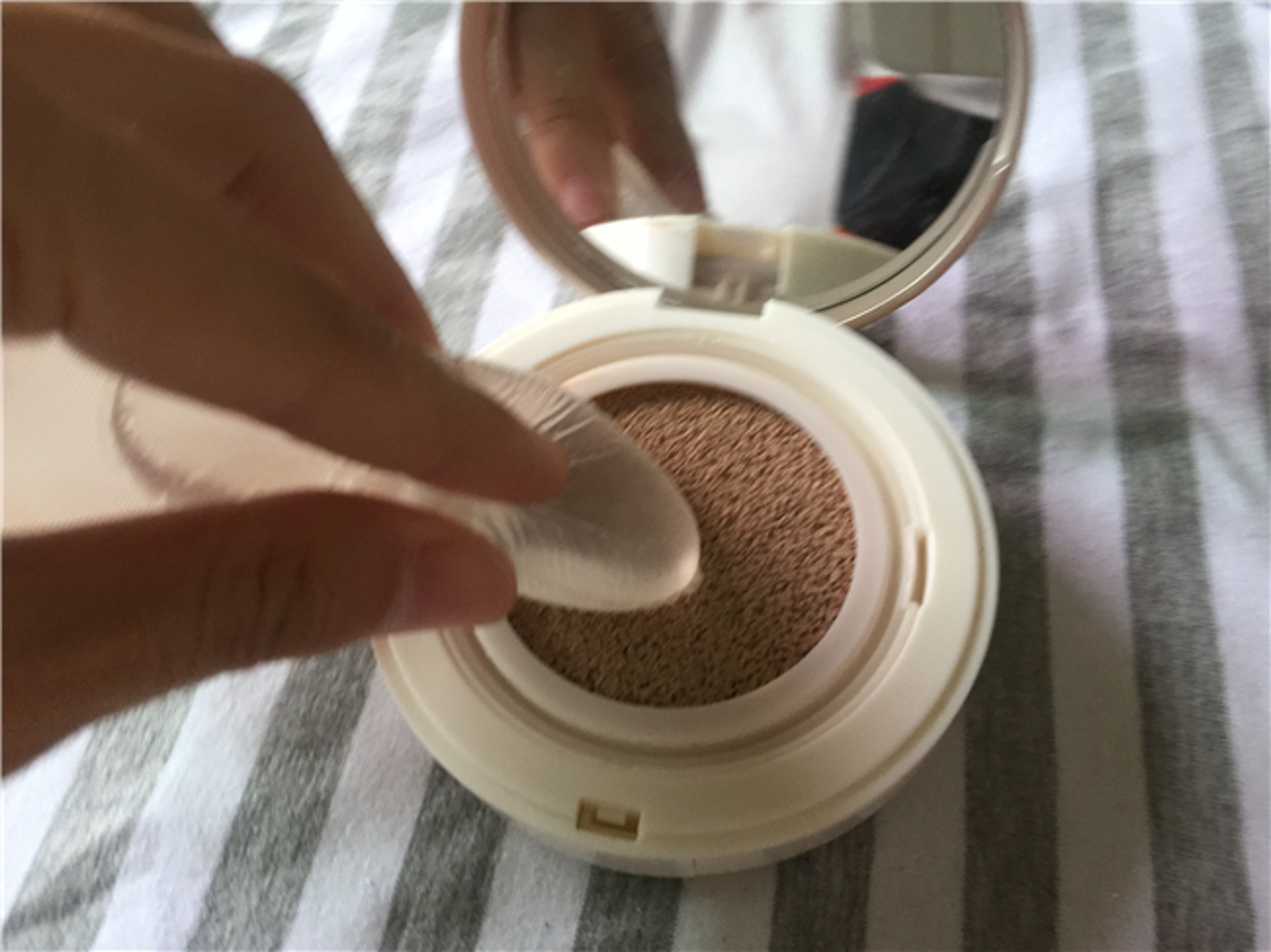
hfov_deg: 61.7
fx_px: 1064
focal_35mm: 29
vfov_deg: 48.2
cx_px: 636
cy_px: 476
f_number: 2.2
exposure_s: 1/33
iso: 64
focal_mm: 4.15
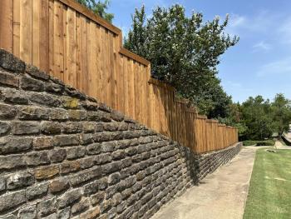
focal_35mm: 24
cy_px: 110
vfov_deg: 56.9
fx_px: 202
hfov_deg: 71.6
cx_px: 146
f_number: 1.8
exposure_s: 1/2591
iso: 80
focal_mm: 6.9
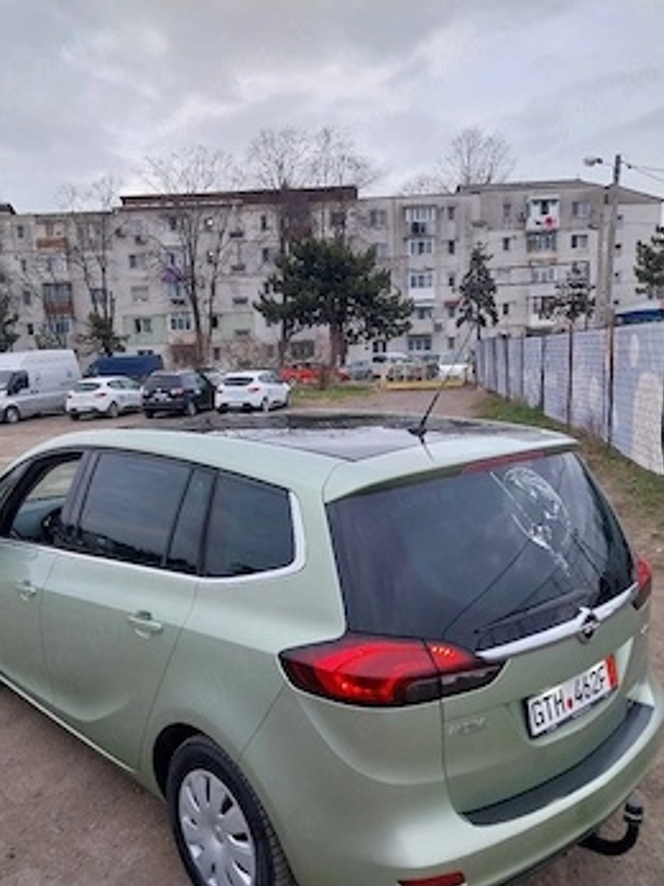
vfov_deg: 59.7
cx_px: 286
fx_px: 768
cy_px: 508
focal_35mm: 30
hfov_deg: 46.6
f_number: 1.8
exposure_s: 1/100
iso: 32
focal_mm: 4
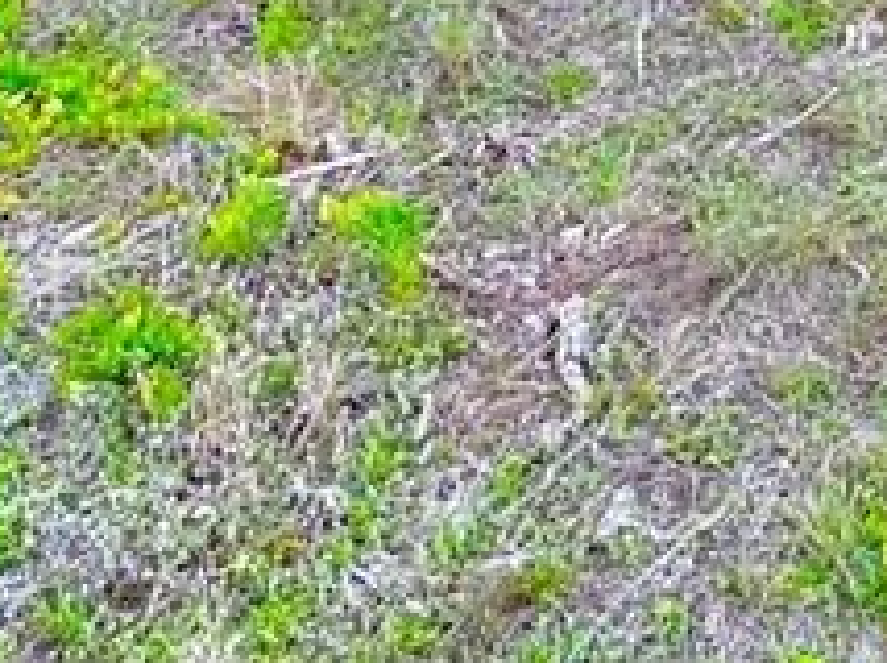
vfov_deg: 18.8
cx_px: 999
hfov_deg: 26.5
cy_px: -377
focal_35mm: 67
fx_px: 1715
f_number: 2.2
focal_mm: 2.22
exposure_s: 1/308
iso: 40
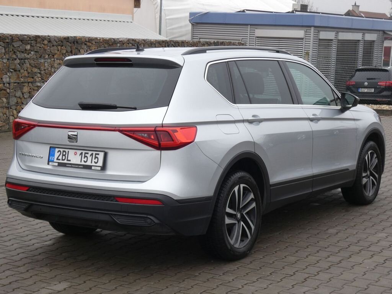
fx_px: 747
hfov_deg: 29.4
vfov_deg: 22.3
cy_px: 147
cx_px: 196
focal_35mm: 66
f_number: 5.6
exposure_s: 1/80
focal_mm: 11.9
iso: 100
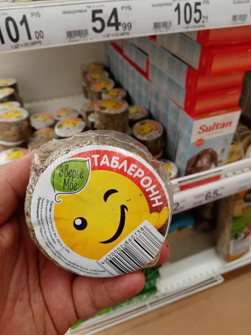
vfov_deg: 67.3
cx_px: 126
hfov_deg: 53.1
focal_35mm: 26
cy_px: 168
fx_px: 251
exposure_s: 1/33.3
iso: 116
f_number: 1.8
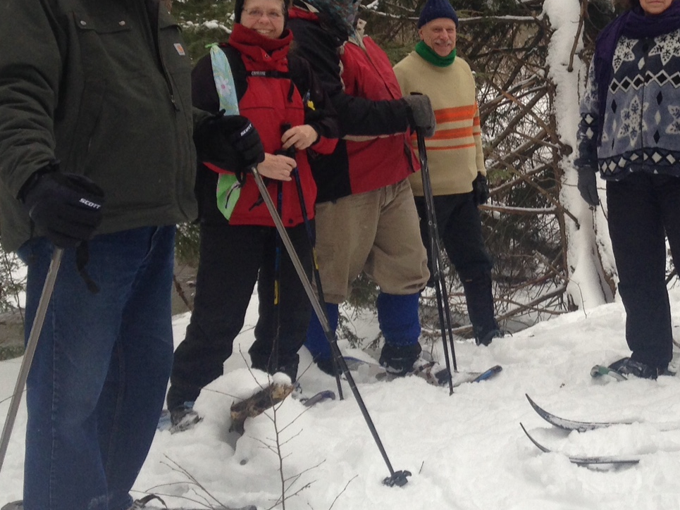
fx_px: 1375
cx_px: 569
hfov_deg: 27.1
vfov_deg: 20.7
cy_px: 82
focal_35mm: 70
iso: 64
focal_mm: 4.12
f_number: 2.4
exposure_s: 1/120
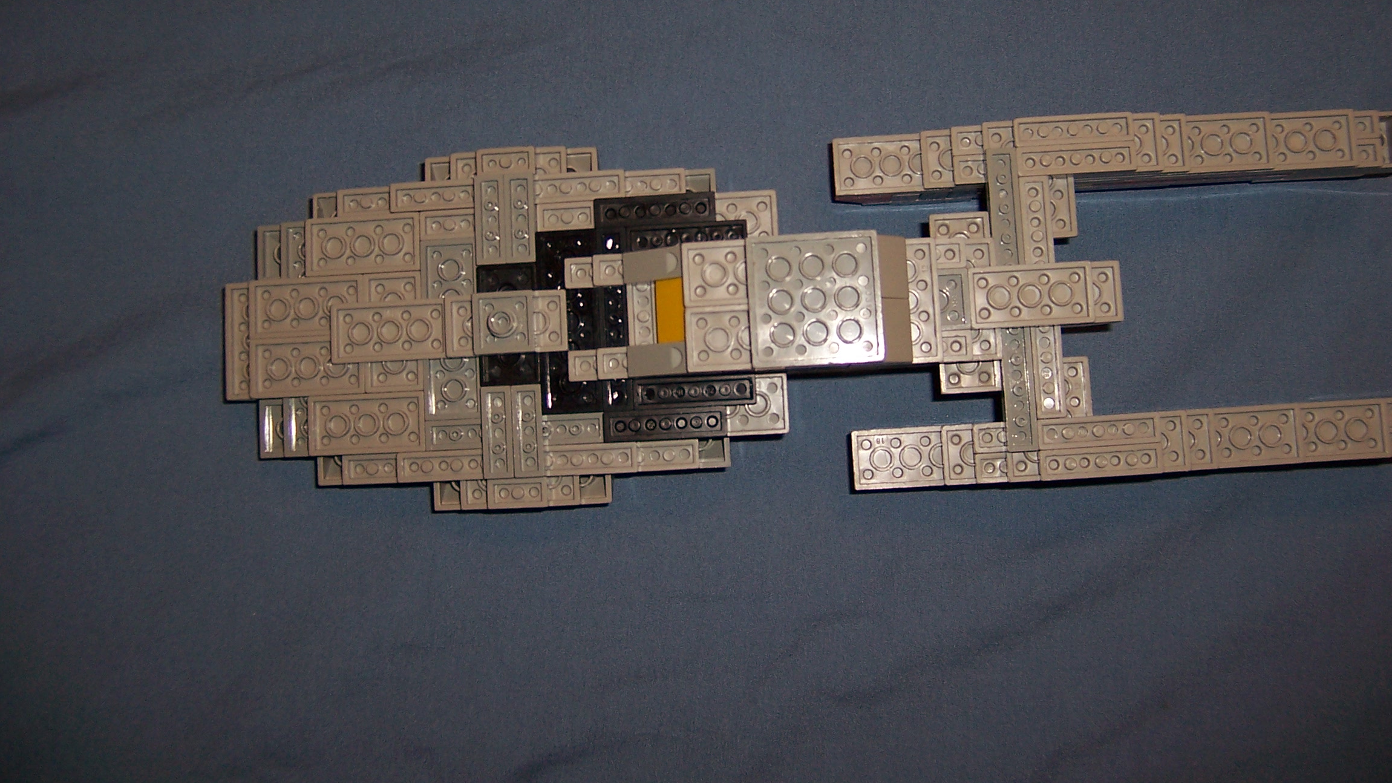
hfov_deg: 55.3
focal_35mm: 36
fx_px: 1329
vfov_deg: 32.6
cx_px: 696
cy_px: 272
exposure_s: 1/60
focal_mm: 5.5
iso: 80
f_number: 2.8
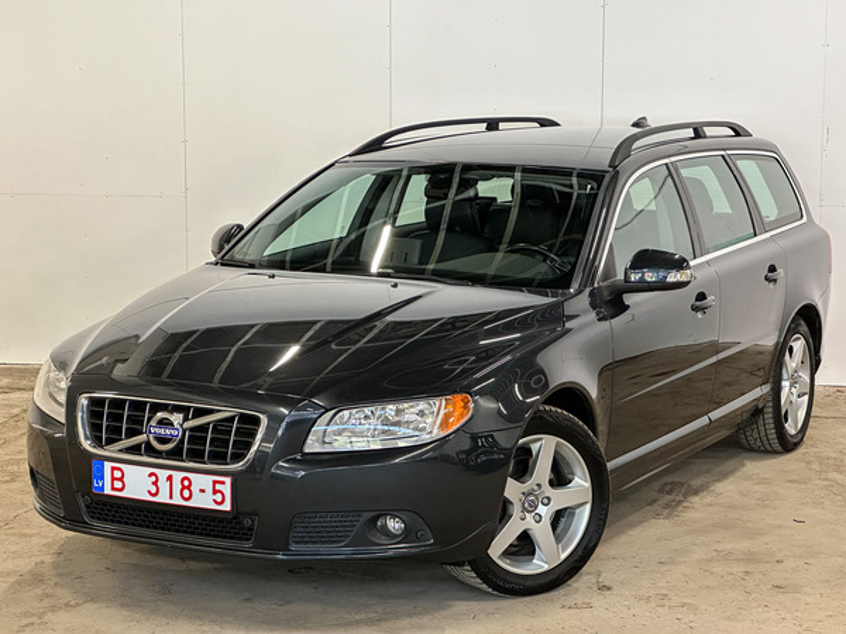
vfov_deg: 19.1
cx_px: 423
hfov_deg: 25.3
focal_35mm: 77
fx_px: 1882
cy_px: 317
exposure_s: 1/50
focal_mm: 9
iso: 250
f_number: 2.8
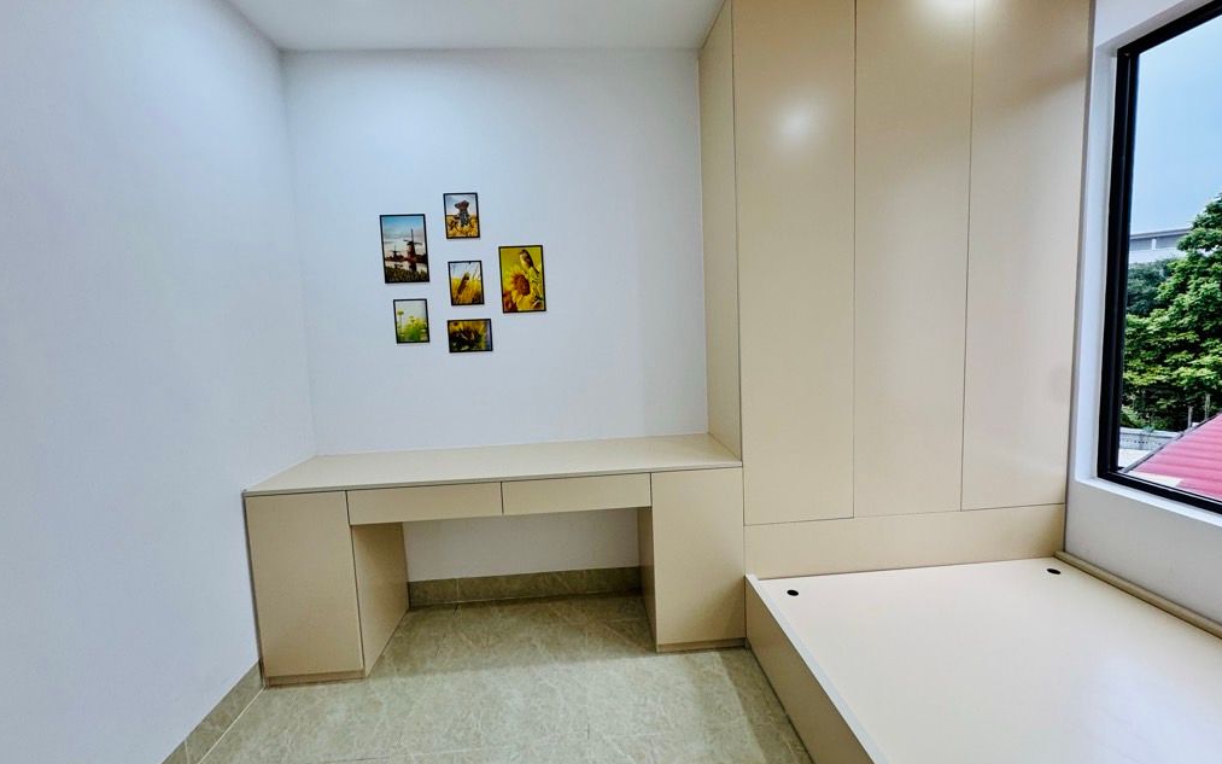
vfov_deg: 74.8
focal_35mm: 15
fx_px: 500
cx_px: 607
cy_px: 367
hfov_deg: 101.5
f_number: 2.2
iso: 160
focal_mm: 2.22
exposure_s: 1/100
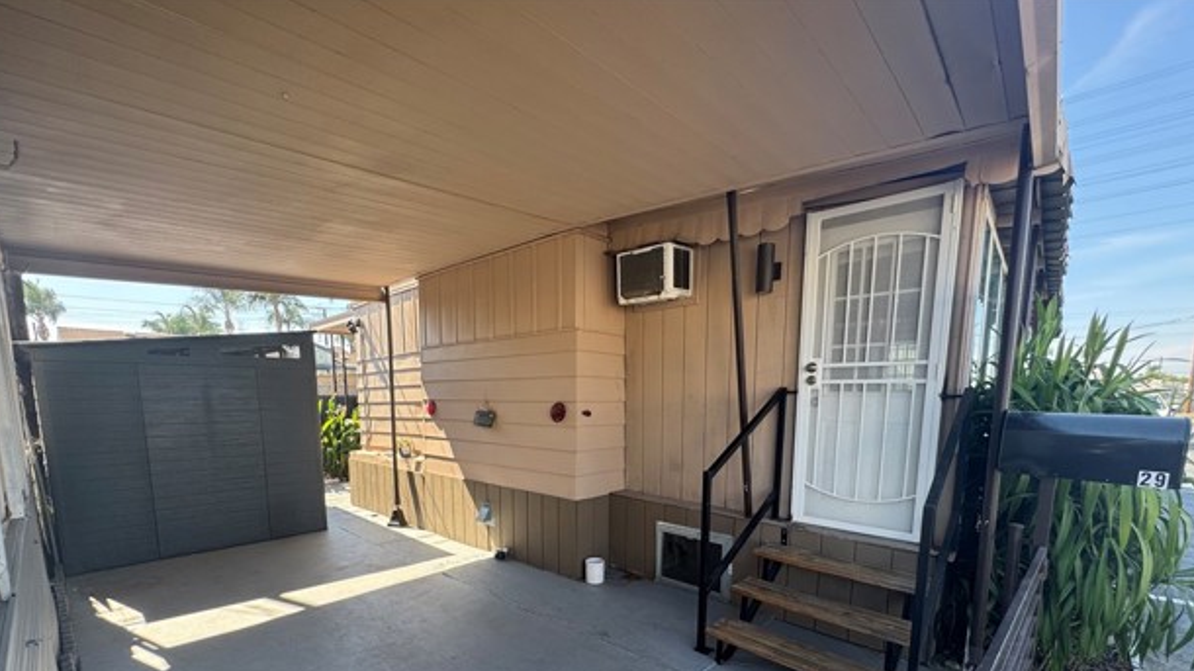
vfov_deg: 64.8
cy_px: 464
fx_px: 507
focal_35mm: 16
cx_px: 599
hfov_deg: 99.4
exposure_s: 1/214
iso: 40
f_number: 2.2
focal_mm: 2.22
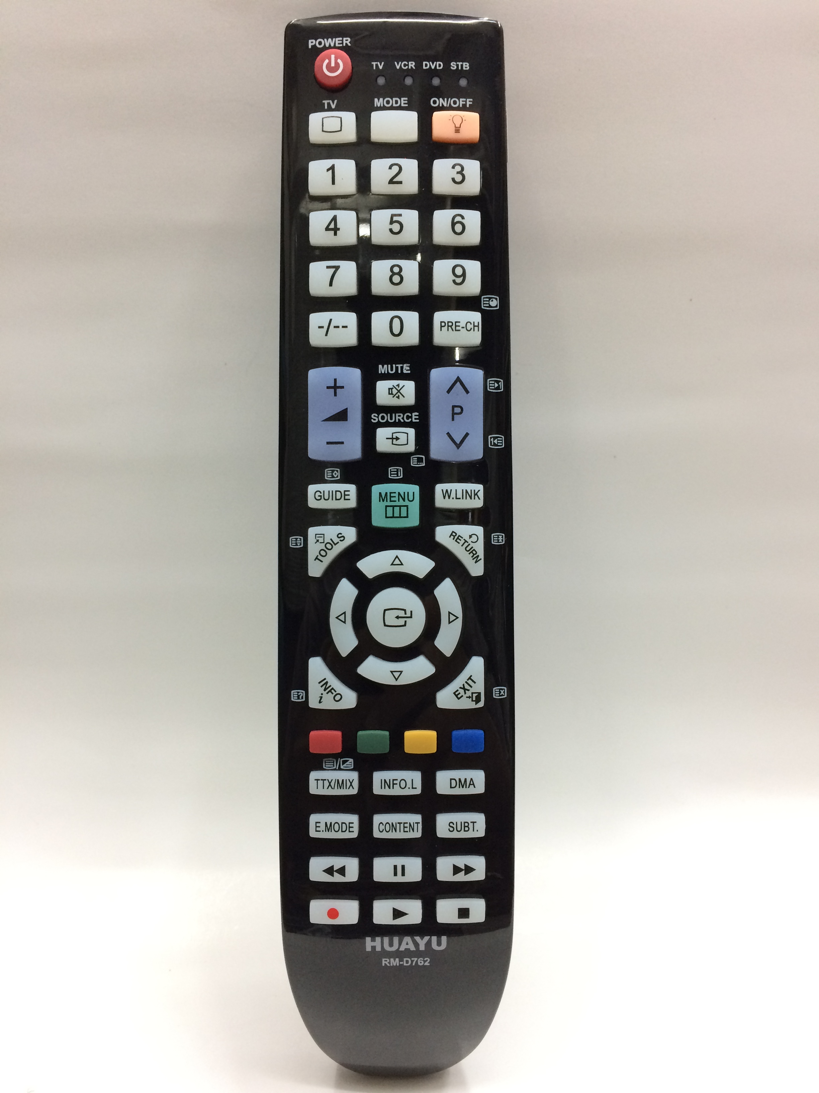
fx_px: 915
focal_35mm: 29
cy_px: 546
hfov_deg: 48.2
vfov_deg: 61.7
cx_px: 410
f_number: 2.2
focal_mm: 4.15
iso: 160
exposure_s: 1/33
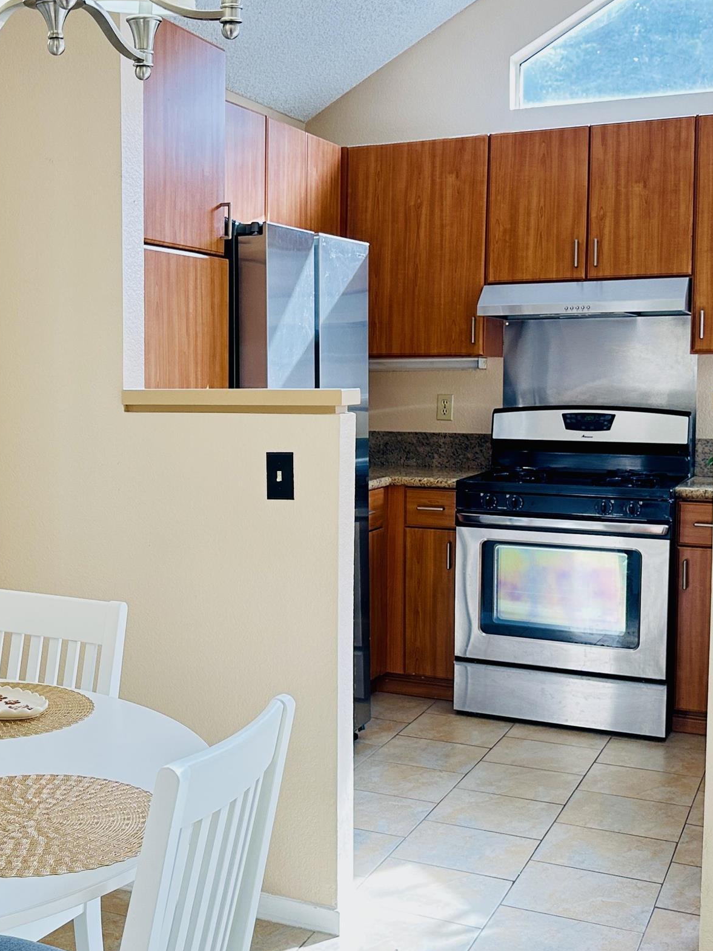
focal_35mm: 47
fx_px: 1291
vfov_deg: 40.4
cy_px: 472
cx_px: 146
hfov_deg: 30.2
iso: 125
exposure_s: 1/133
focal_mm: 6.86
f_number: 1.78
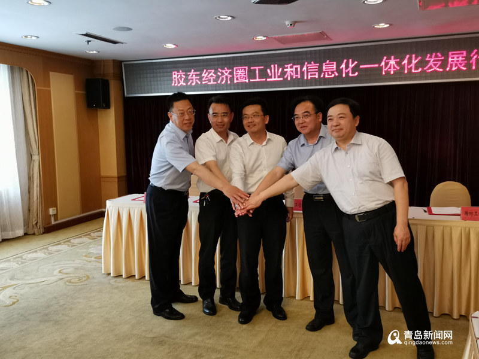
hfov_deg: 56.8
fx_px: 443
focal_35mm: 32
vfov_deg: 44.2
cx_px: 240
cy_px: 180
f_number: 1.8
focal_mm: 4.75
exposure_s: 1/50
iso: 200
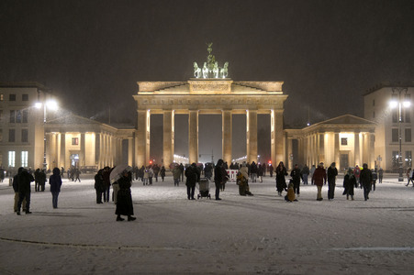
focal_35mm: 45
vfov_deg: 29.8
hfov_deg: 43.6
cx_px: 207
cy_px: 138
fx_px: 517
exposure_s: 1/80
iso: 640
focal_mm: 30
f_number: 1.4
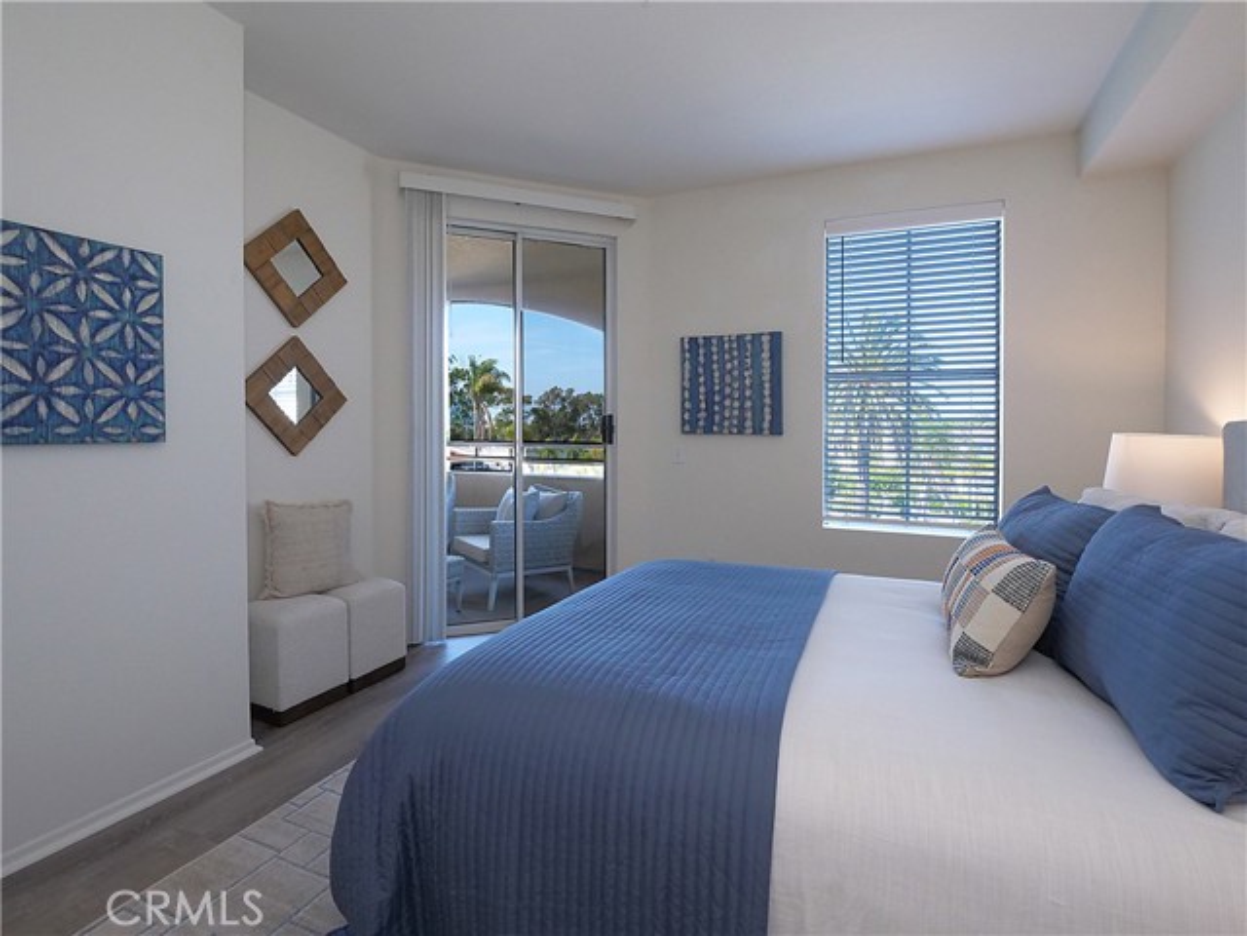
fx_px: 576
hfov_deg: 94.5
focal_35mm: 16
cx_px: 624
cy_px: 468
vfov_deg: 78.1
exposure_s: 1/160
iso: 2000
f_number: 7.1
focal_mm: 8
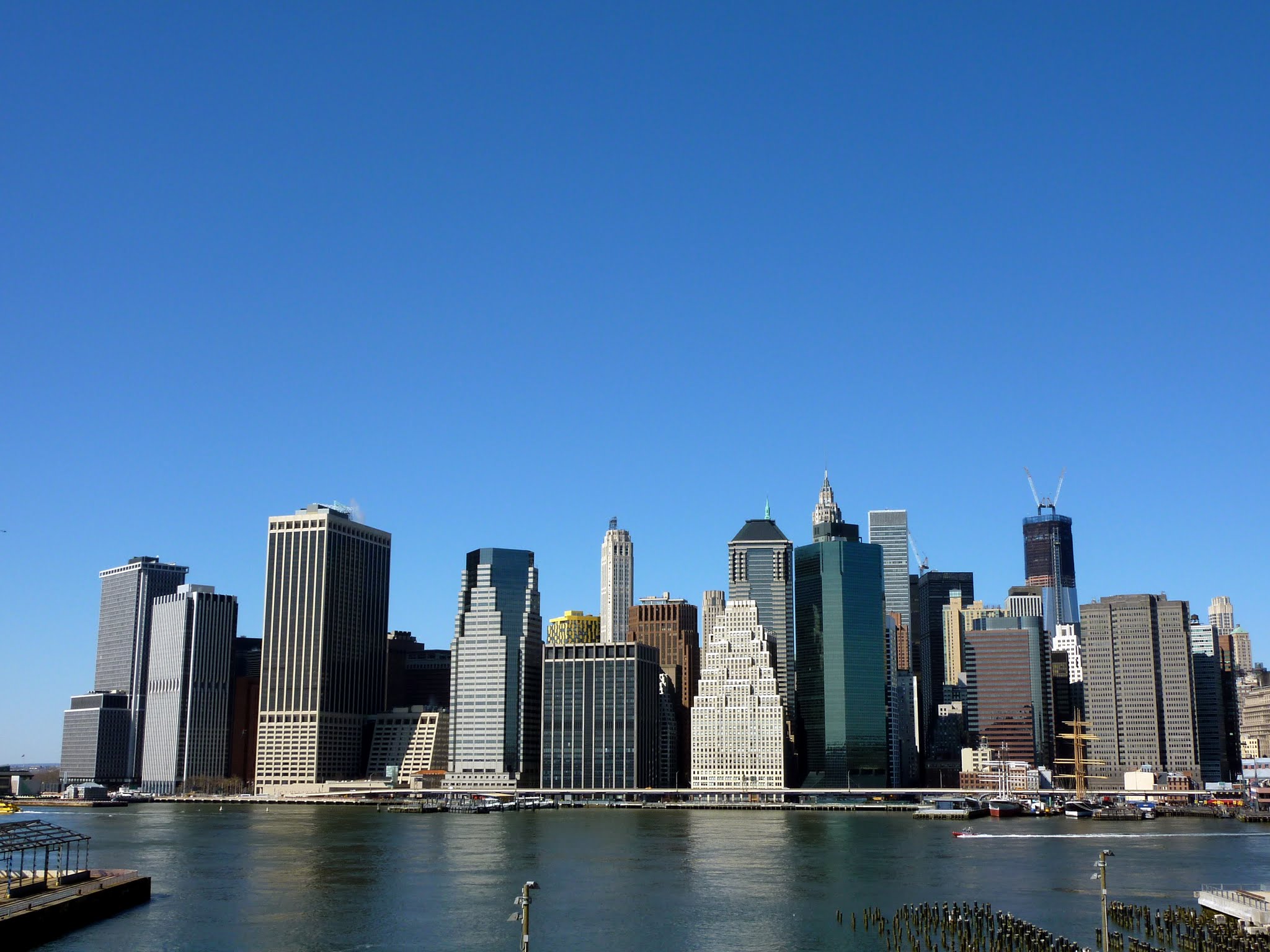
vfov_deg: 36.0
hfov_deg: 46.8
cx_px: 635
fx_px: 1468
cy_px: 476
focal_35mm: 40
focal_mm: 6.5
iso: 80
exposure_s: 1/500
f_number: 5.6
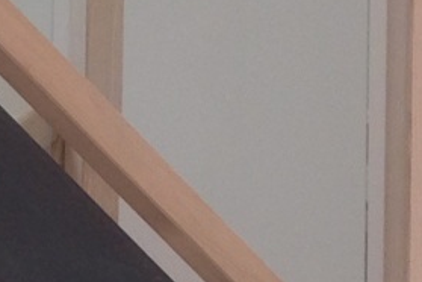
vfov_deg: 5.4
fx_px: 2954
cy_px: 284
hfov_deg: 8.2
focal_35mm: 252
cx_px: 77
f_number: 2.4
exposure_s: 1/24
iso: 50
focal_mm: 4.12
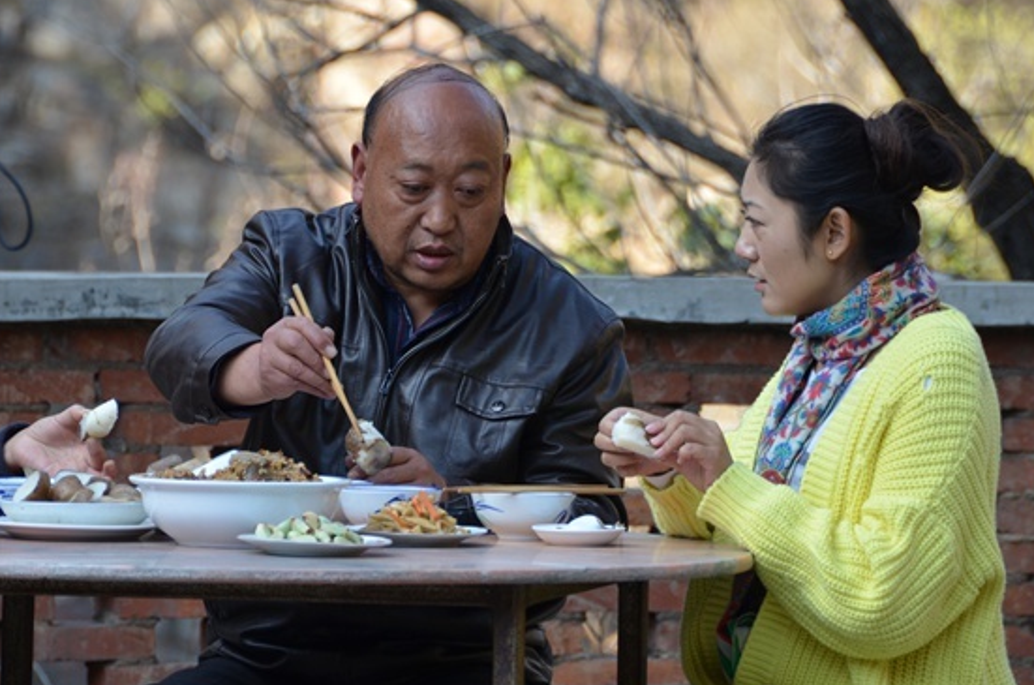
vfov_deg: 3.6
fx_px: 10921
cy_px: 345
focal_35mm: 381
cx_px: 507
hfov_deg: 5.4
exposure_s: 1/250
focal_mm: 200
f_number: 5.6
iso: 400
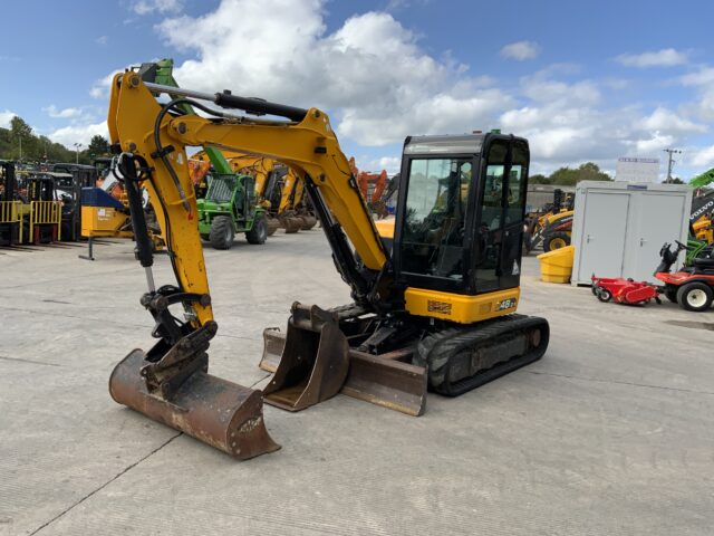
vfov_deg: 48.2
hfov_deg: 61.7
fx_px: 598
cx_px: 357
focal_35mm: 29
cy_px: 268
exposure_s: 1/1490
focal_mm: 3
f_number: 1.8
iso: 16
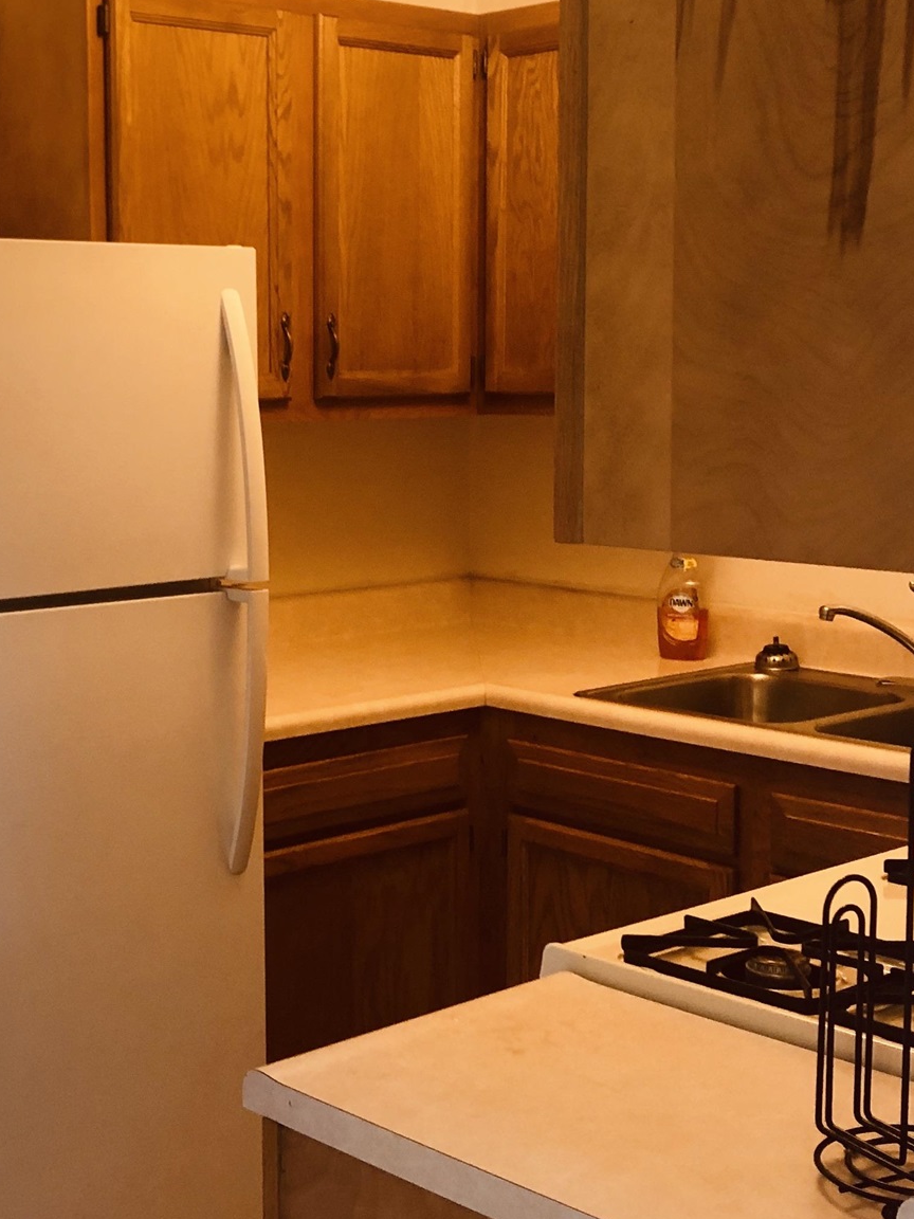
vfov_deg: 34.3
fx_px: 1971
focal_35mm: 56
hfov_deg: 25.8
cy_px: 546
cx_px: 232
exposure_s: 1/15
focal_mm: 3.99
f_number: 1.8
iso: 40
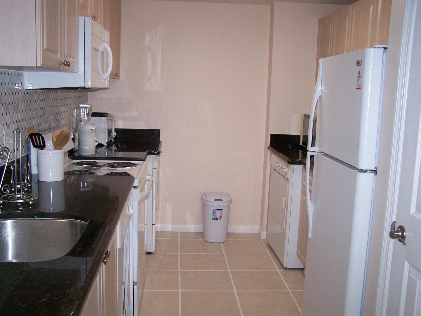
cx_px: 210
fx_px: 462
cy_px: 158
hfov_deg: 48.9
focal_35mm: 38
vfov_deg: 37.8
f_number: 2.8
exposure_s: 1/60
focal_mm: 6.3
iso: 160
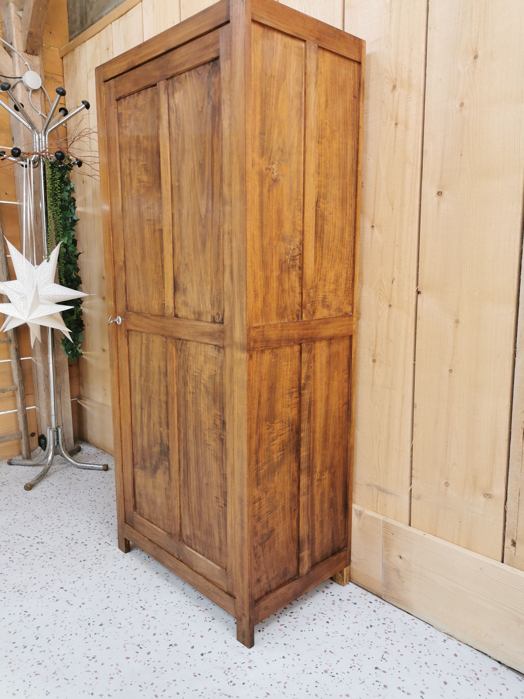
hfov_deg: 51.4
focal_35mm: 27
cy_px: 350
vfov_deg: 65.3
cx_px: 262
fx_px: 545
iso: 100
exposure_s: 1/100
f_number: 1.8
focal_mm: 5.58
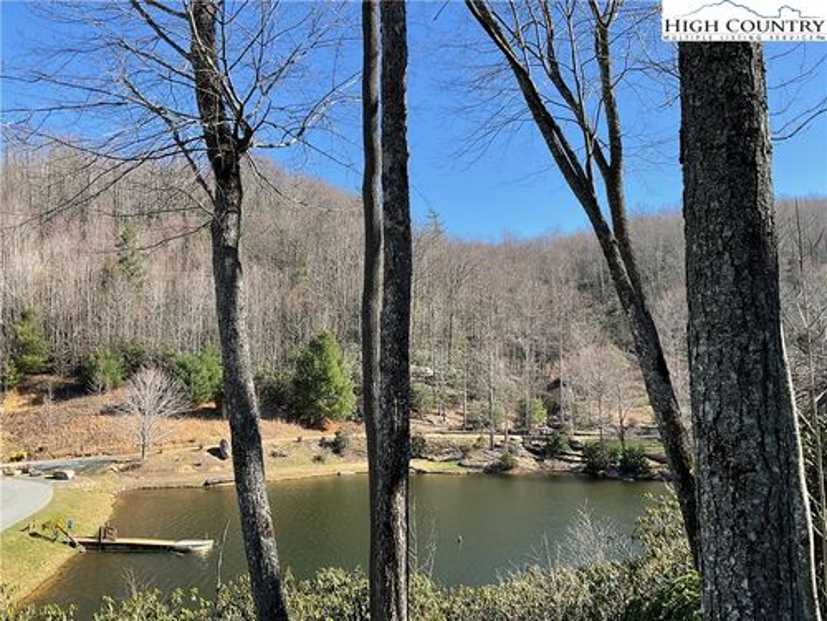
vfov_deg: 48.2
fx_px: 693
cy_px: 310
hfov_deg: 61.7
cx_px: 414
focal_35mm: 29
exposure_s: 1/709
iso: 16
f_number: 1.8
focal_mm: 3
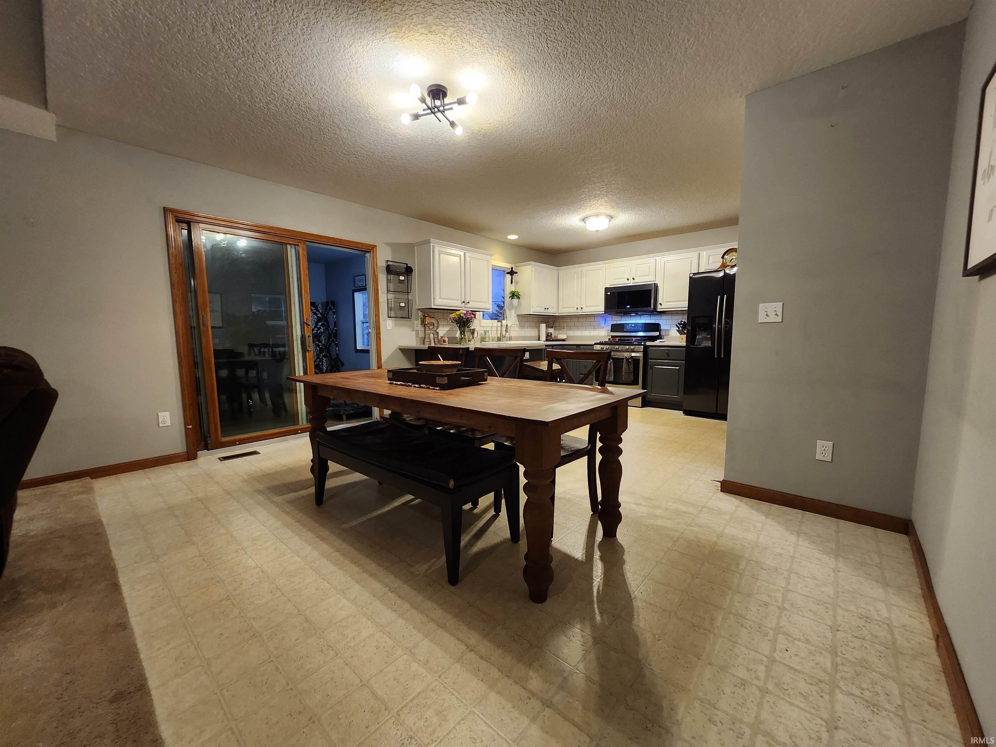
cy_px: 374
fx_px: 374
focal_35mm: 13
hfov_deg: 106.2
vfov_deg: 89.9
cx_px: 498
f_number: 2.2
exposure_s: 1/40
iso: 400
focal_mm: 1.74
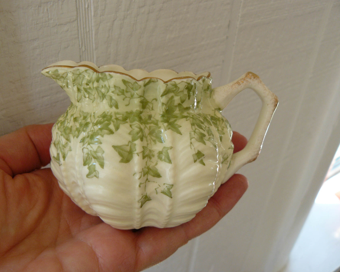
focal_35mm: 38
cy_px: 136
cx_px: 161
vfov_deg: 39.2
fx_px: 382
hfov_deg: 47.9
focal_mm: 6
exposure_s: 1/80
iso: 100
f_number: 2.8
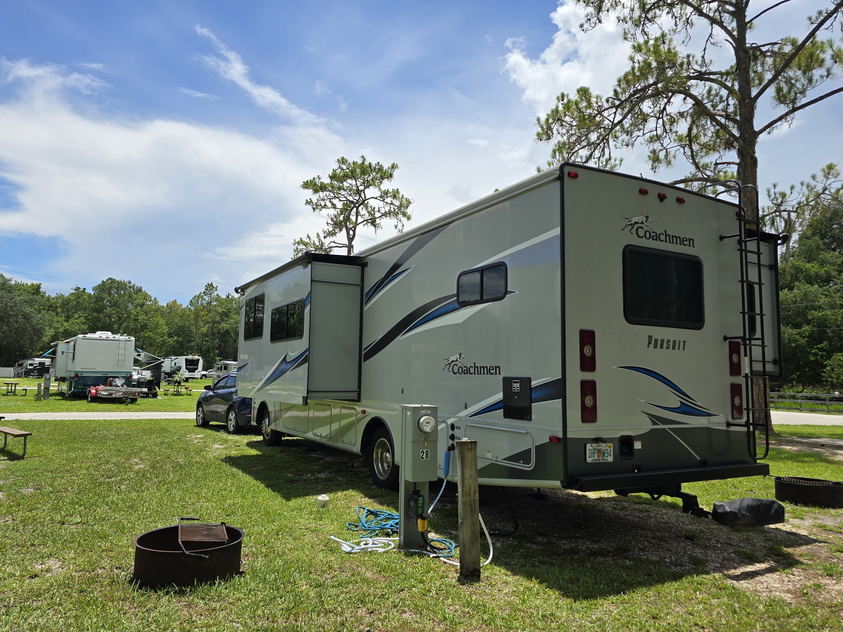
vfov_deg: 56.8
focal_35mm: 24
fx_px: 584
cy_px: 322
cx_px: 407
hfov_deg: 71.6
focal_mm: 6.3
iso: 12
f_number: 1.7
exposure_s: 1/981
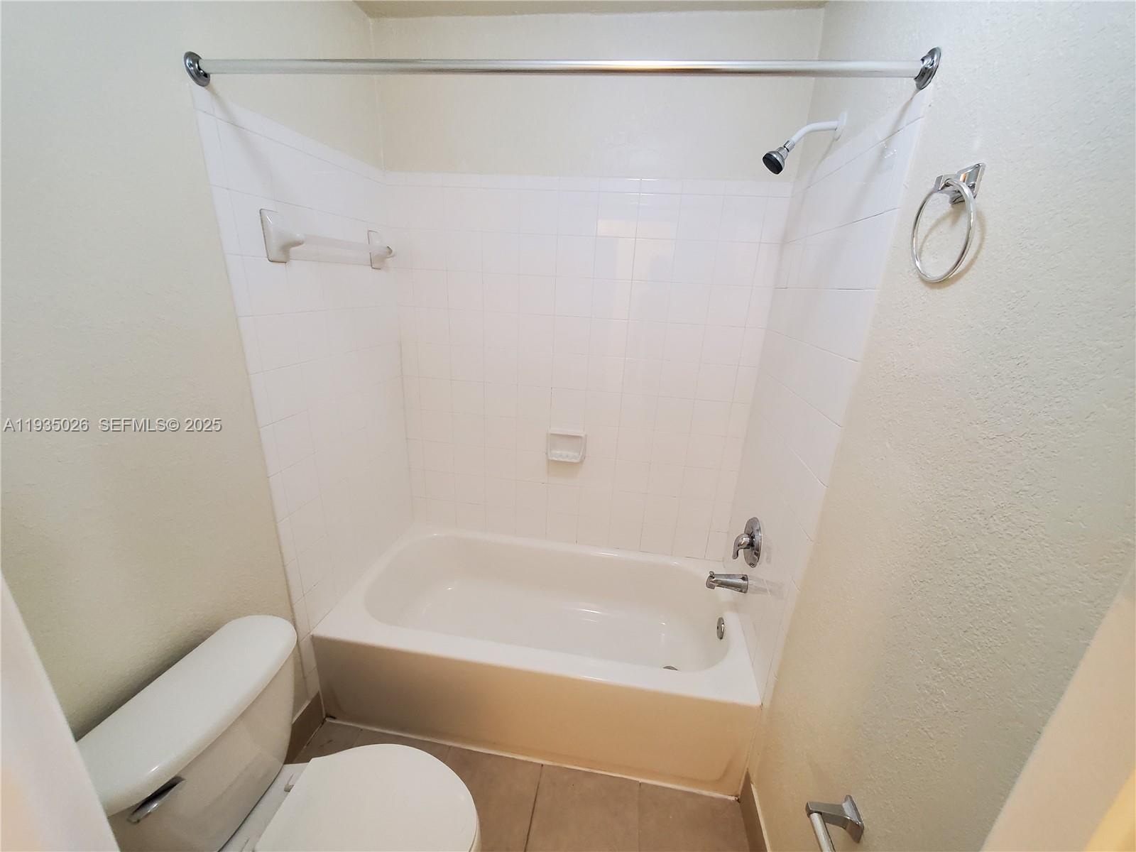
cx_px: 568
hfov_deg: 106.2
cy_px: 426
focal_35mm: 13
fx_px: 427
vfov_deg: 89.9
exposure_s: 1/59
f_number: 2.2
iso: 320
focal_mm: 1.8
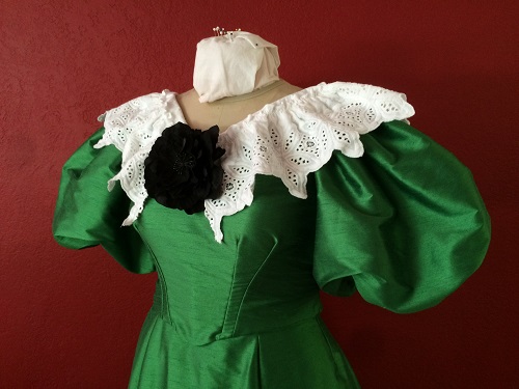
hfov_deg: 61.7
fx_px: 435
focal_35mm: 29
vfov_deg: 48.2
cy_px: 194
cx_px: 260
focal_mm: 4.15
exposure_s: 1/30
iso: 200
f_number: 2.2
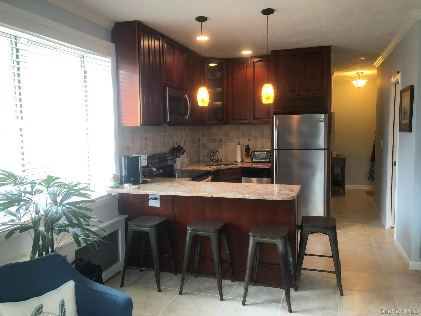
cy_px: 158
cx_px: 210
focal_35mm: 28
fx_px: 341
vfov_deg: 49.7
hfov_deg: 63.4
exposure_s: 1/30
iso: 40
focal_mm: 3.99
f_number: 1.8
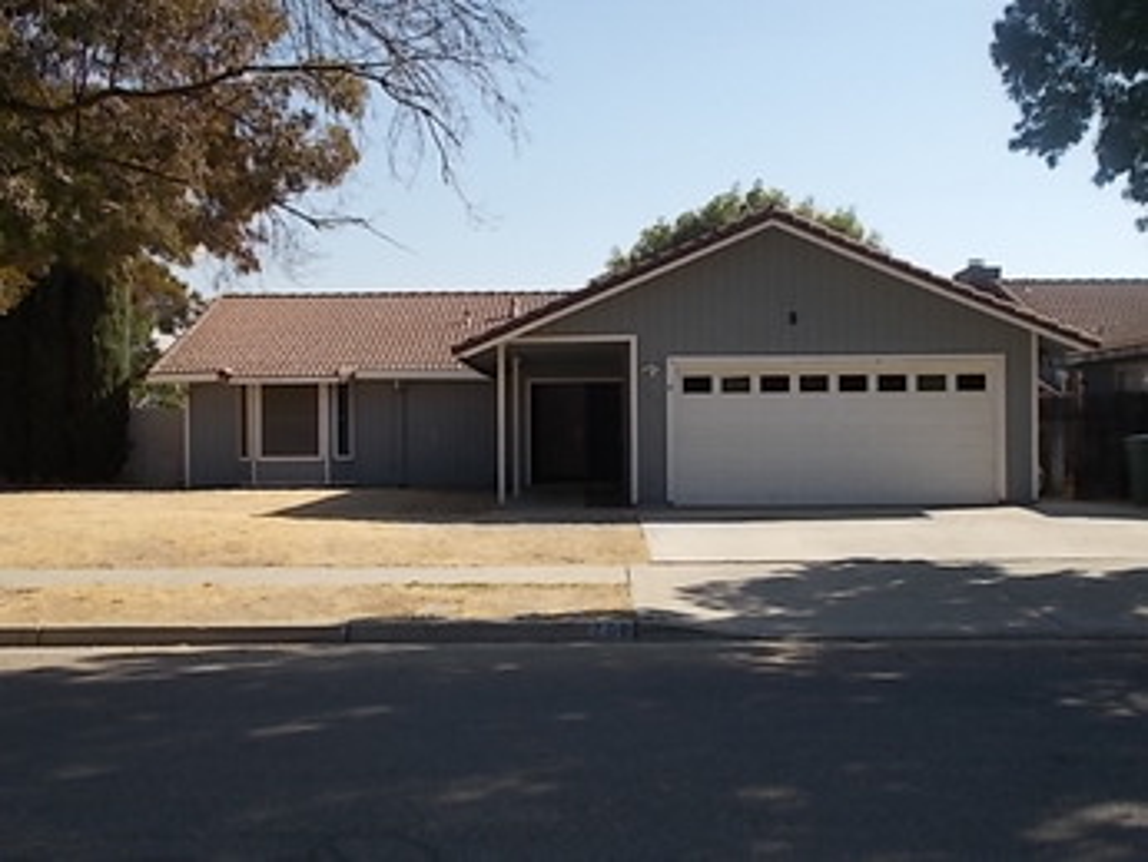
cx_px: 574
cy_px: 431
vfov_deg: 36.9
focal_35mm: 39
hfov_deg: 47.8
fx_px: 1294
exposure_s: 1/100
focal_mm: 6.9
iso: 80
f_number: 9.8
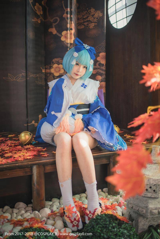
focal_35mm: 35
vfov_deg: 54.4
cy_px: 120
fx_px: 233
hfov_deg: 37.9
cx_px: 80
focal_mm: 35
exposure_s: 1/200
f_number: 1.8
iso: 100
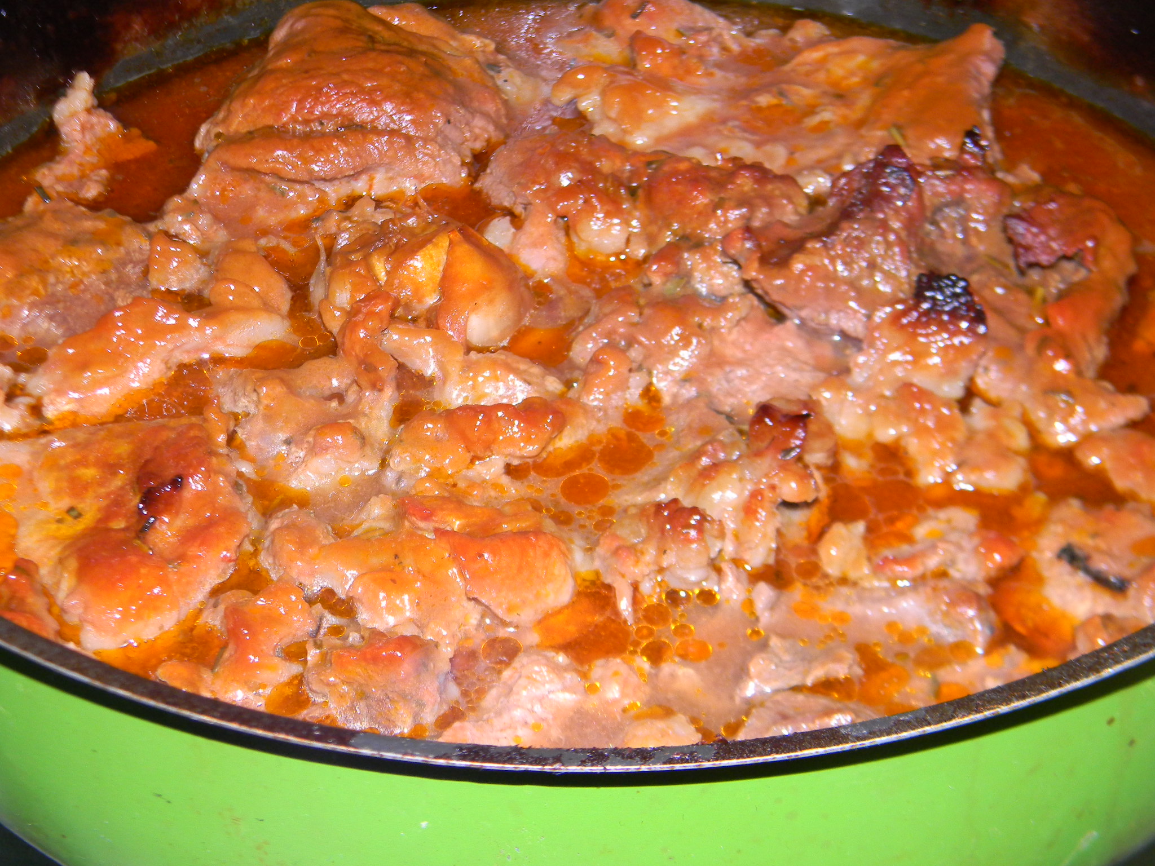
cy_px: 433
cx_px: 578
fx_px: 2236
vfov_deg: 21.9
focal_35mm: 67
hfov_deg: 29.0
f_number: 4.3
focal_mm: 12.2
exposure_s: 1/30
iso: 200
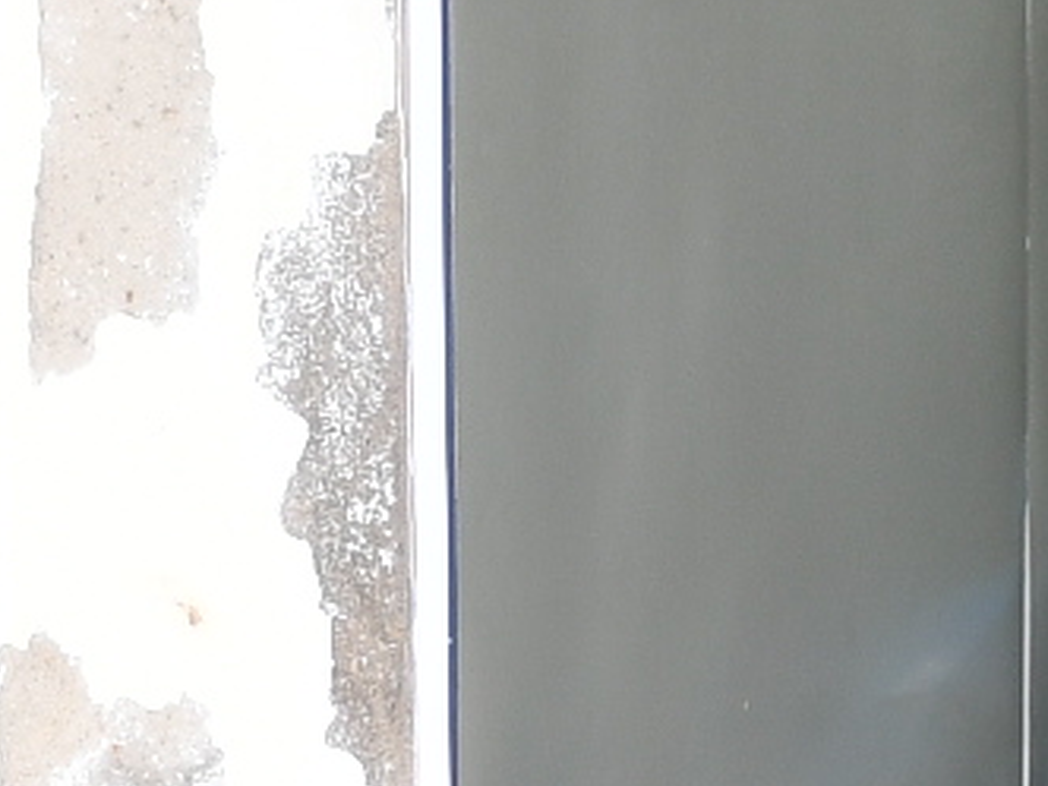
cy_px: 208
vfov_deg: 3.8
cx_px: 625
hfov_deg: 5.1
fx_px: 11716
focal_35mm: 387
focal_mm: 32
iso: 250
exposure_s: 1/200
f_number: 4
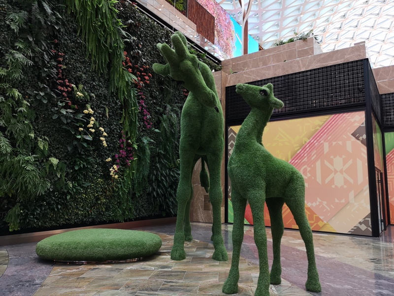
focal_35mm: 27
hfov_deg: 65.3
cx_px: 197
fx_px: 307
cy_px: 148
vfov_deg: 51.4
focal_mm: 3.95
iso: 320
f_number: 1.8
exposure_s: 1/33.3
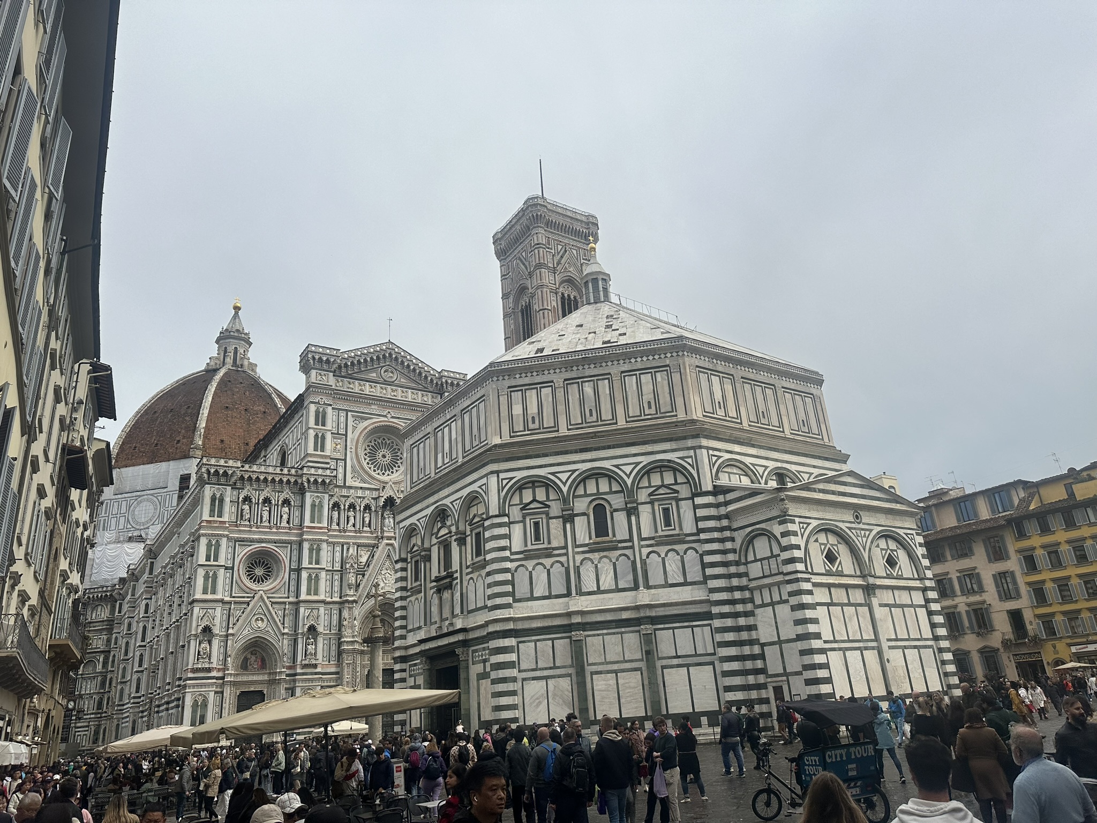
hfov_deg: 71.6
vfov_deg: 56.8
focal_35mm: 24
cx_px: 548
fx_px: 761
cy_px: 412
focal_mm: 6.86
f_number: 1.78
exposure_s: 1/6211
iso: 80
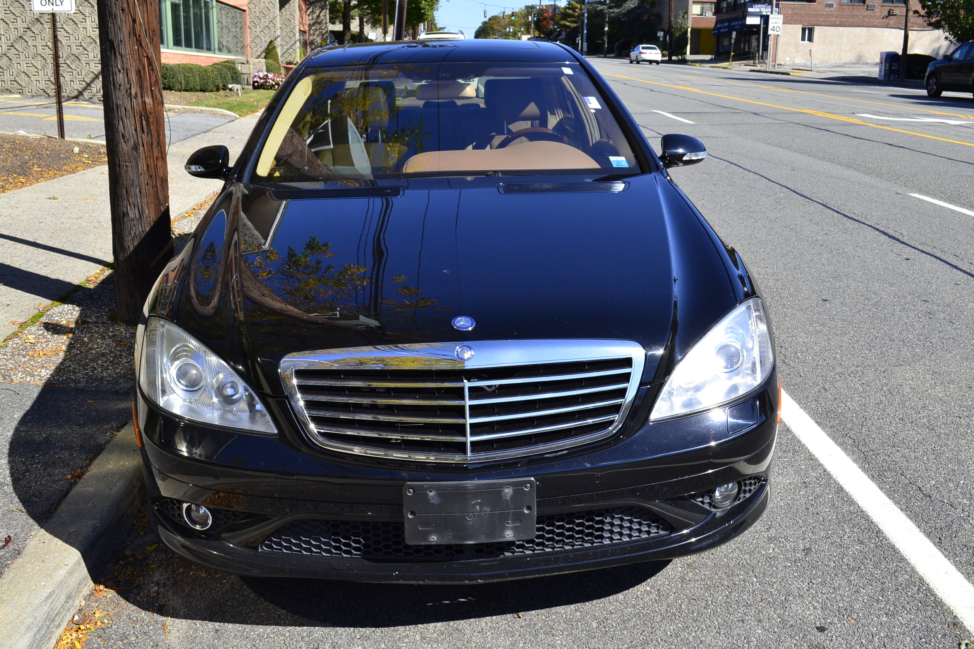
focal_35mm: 36
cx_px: 487
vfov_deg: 36.9
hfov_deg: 53.1
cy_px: 324
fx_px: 974
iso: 400
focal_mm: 24
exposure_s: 1/320
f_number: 10
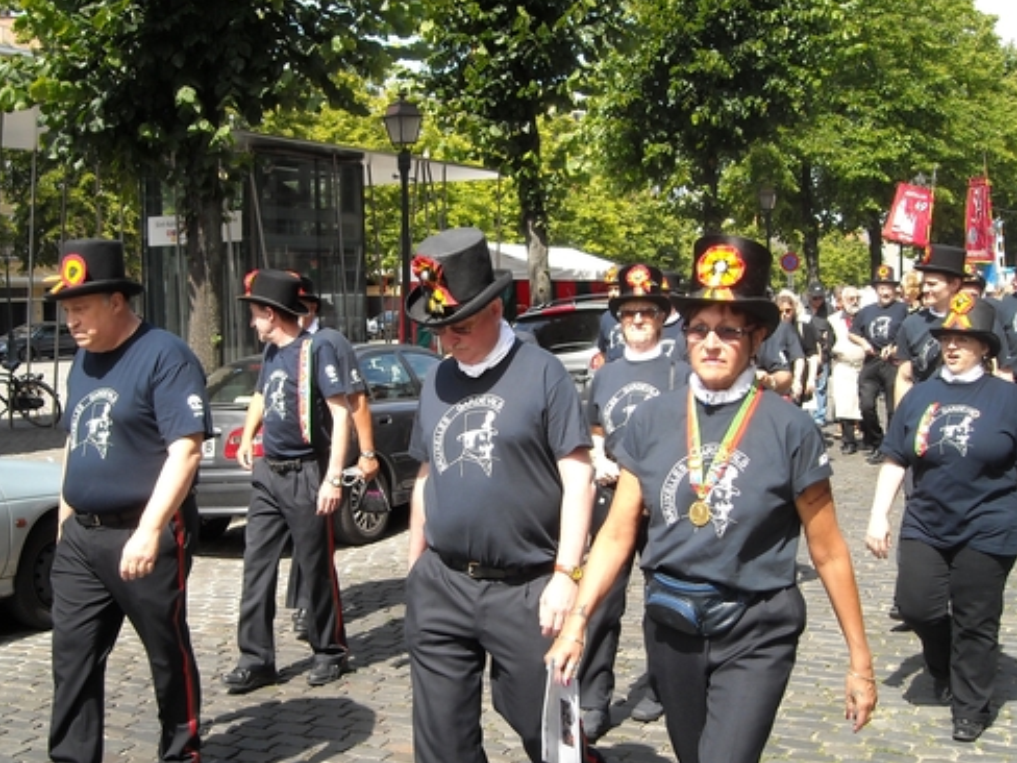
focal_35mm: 43
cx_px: 471
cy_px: 375
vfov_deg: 33.6
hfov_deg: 43.8
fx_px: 1263
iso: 64
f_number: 2.8
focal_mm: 5.7
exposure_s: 1/369
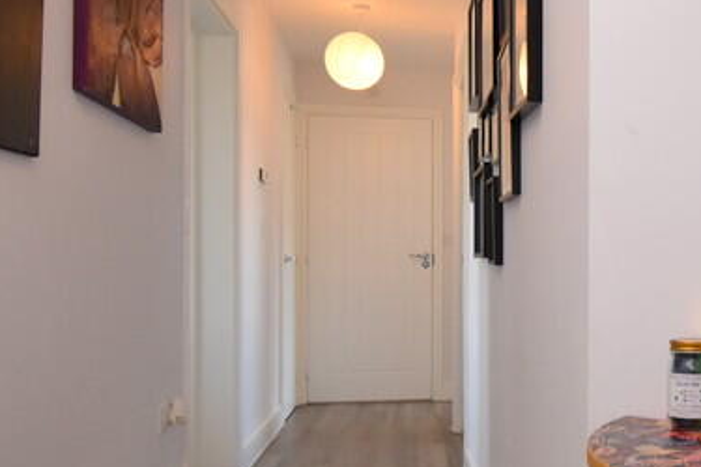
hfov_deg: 44.6
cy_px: 279
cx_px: 579
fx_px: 798
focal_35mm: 41
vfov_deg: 32.5
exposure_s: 1/125
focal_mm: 10
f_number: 4.5
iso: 1100
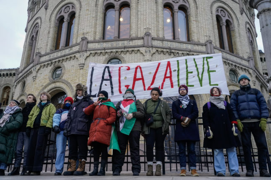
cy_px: 90
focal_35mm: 32
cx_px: 136
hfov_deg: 58.7
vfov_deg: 41.1
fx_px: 241
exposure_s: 1/800
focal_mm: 32
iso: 3200
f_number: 4
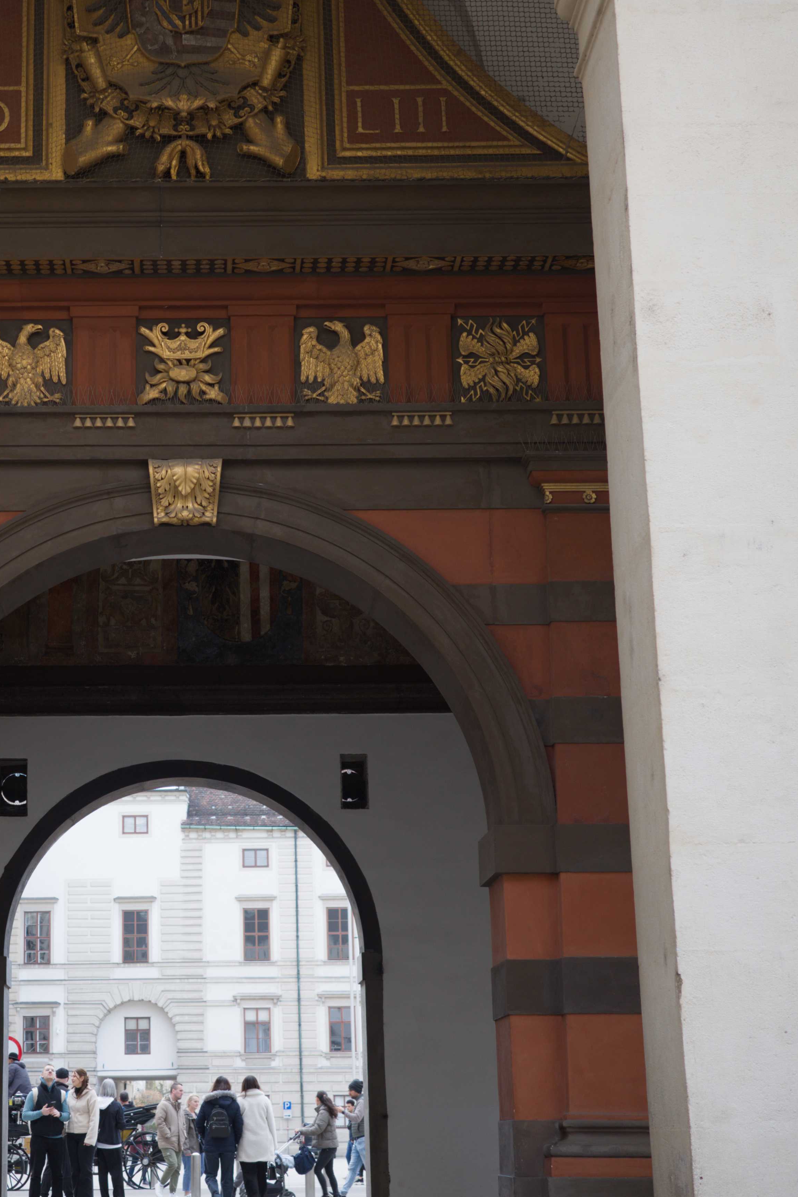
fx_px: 2294
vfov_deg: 29.2
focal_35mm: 69
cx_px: 169
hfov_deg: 19.5
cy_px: 491
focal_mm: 26
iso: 100
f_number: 2.8
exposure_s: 1/125
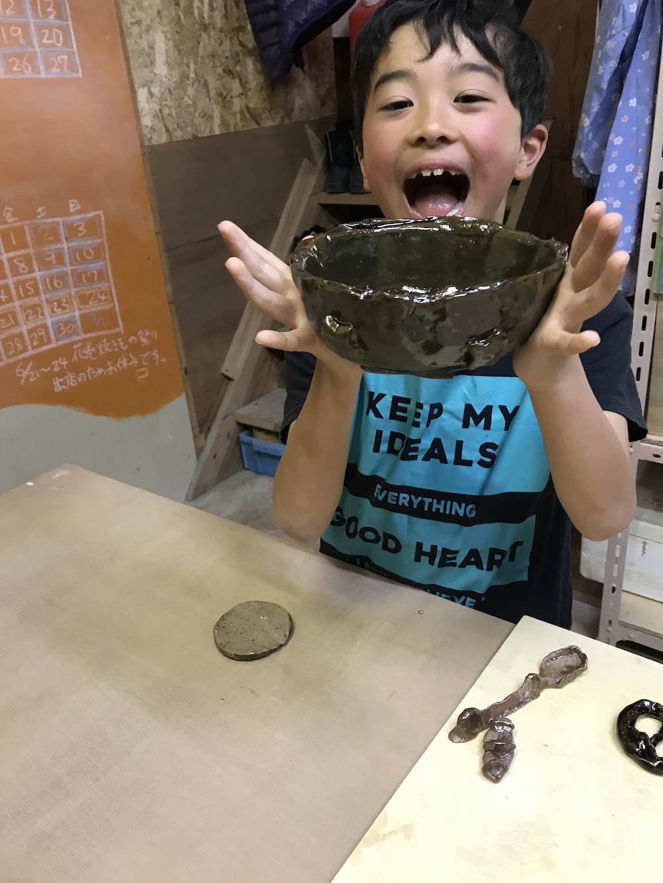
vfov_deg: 63.4
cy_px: 442
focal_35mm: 28
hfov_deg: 49.8
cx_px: 332
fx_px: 715
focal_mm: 3.99
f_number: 1.8
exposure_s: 1/17
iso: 64
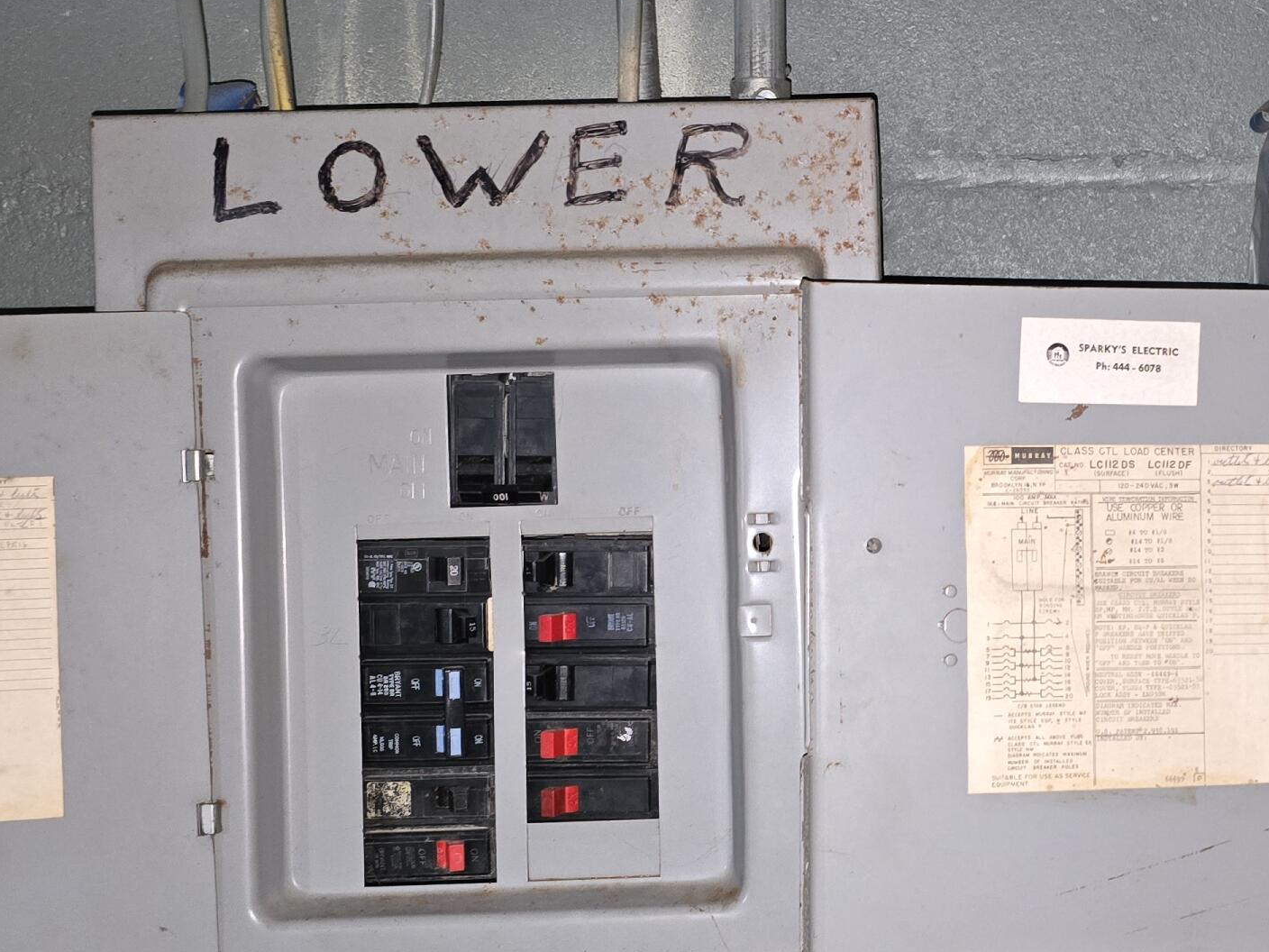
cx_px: 918
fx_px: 1796
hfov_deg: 38.1
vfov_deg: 29.7
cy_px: 482
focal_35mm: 49
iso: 500
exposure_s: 1/12
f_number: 1.7
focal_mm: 6.3
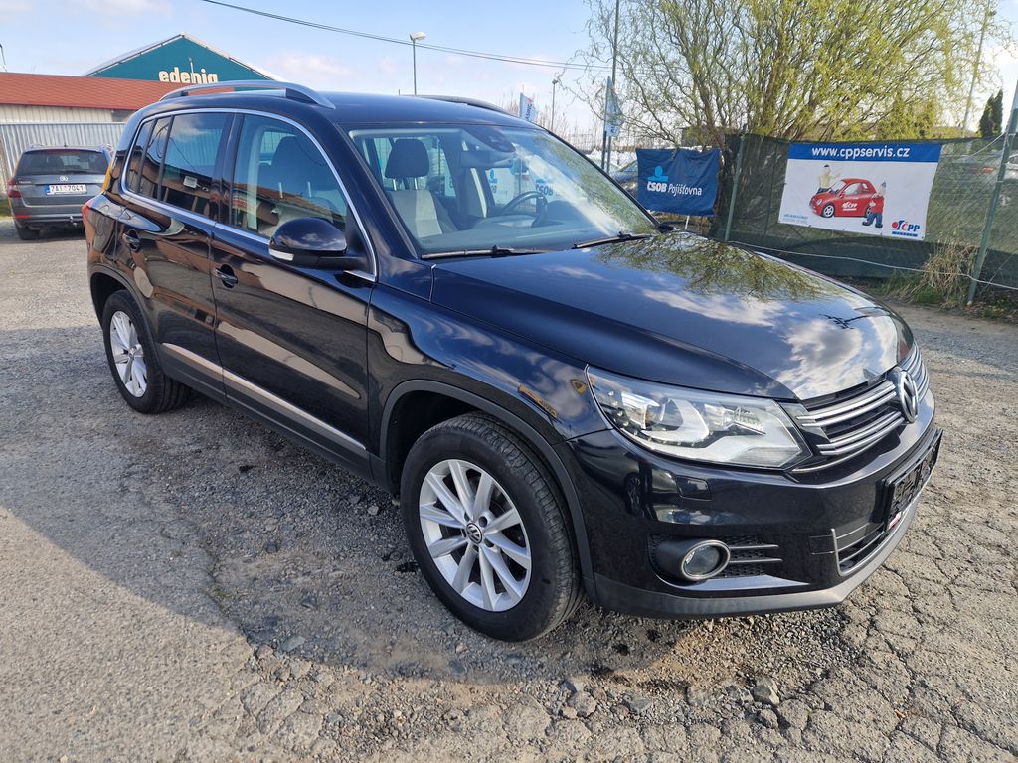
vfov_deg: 58.9
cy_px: 382
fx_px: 676
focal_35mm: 23
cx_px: 509
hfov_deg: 73.9
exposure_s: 1/512
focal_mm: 5.4
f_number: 1.8
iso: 50
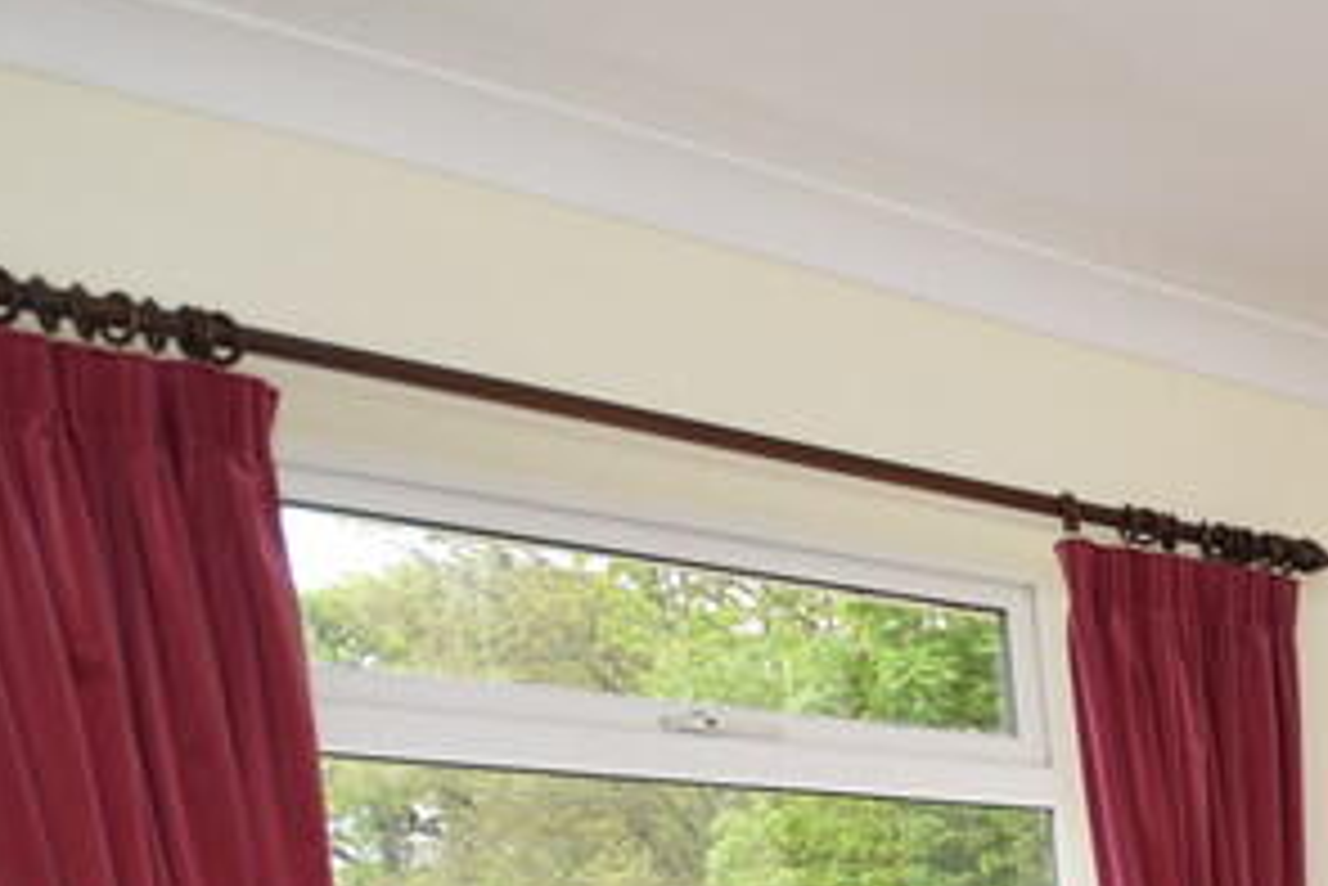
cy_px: 1441
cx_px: 1846
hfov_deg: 28.8
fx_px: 1919
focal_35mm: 52
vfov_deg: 20.8
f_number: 5
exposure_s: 1/200
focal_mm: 10
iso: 220
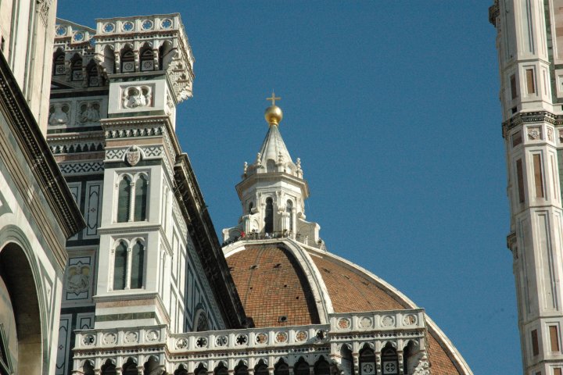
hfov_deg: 19.5
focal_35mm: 105
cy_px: 188
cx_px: 282
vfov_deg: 13.0
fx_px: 1642
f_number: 16
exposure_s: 1/1000
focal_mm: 70
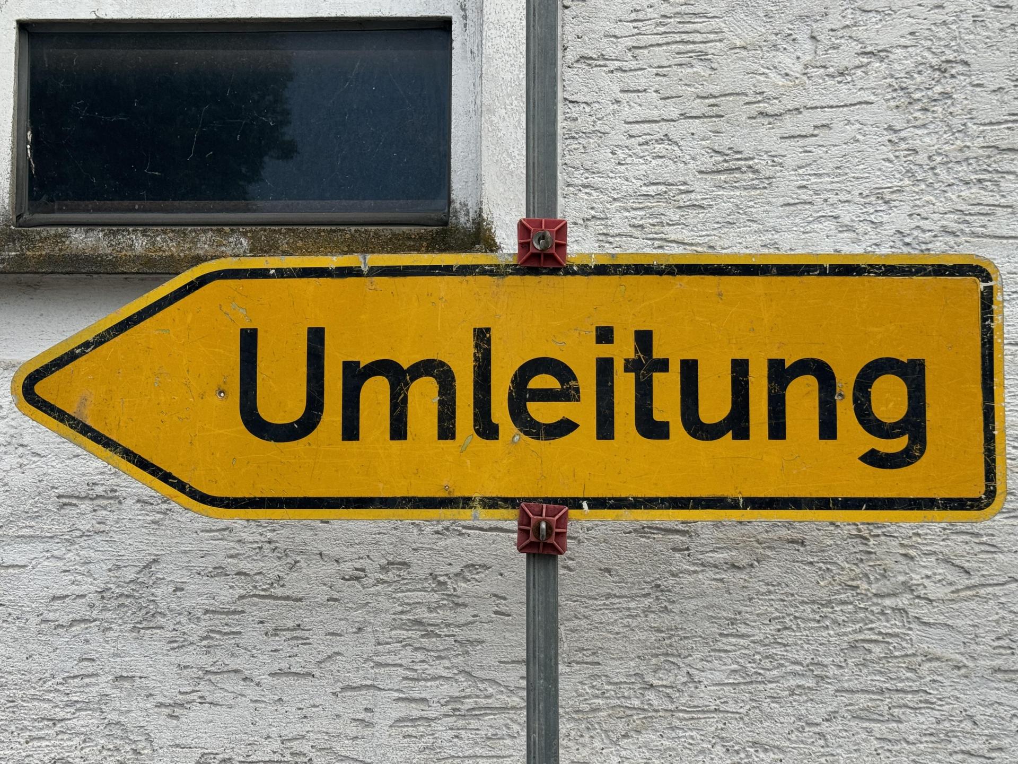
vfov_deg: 30.3
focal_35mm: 48
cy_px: 382
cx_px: 509
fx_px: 1412
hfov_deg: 39.7
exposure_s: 1/651
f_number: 1.78
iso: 64
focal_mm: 6.76
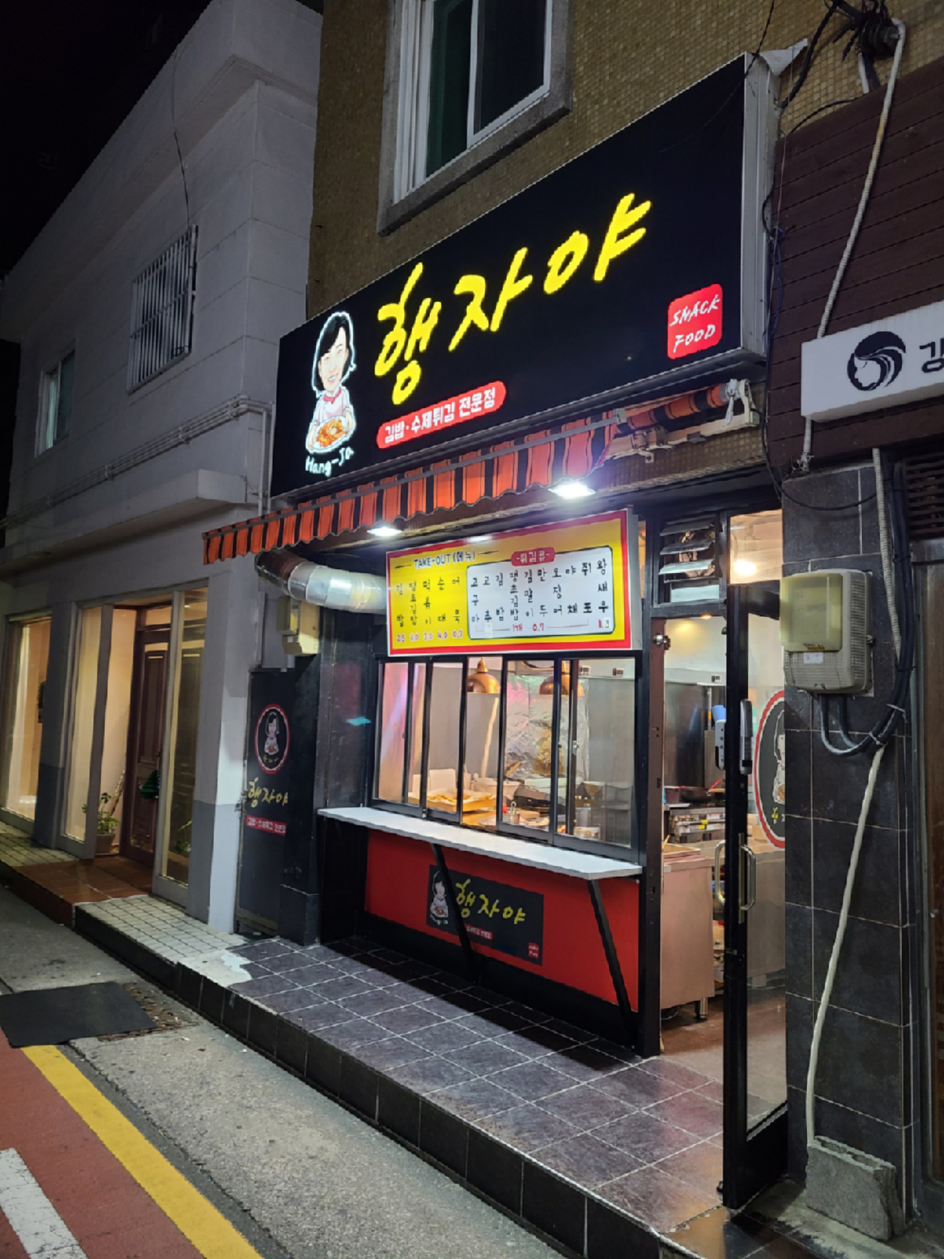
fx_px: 945
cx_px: 472
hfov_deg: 53.1
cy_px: 630
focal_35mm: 26
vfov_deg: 67.3
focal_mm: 5.4
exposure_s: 1/60.2
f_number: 1.8
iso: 160
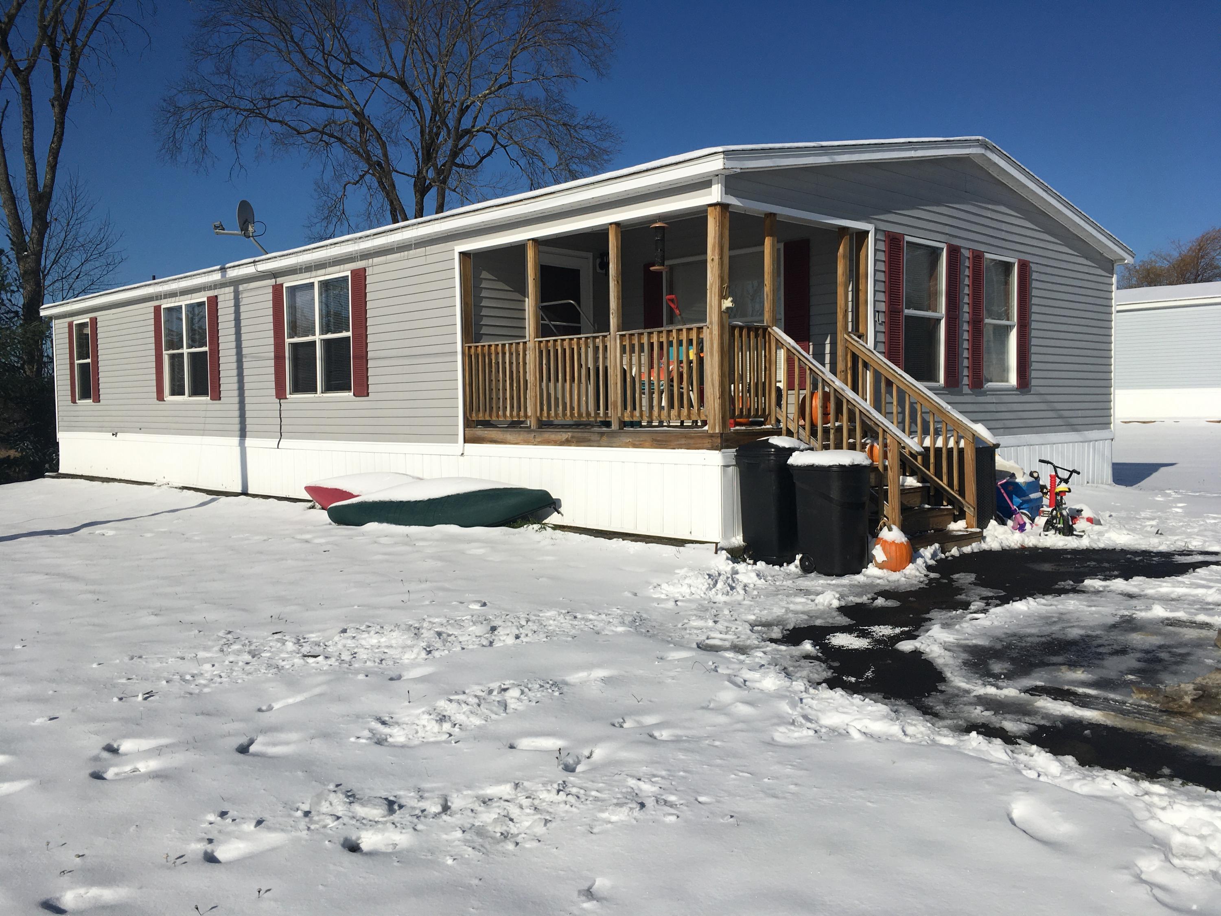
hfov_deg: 61.7
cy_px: 458
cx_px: 610
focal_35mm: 29
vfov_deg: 48.2
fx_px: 1023
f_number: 2.2
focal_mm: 4.15
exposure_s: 1/4808
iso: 25
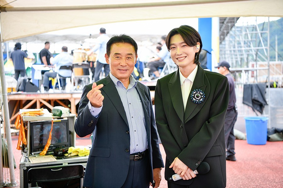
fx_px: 377
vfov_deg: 28.1
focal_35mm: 48
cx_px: 142
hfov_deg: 41.1
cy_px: 94
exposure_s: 1/250
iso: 100
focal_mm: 48
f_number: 3.2
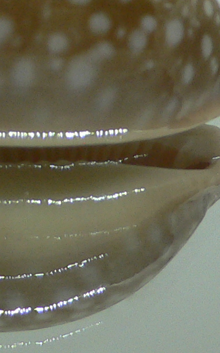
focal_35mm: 122
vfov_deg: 16.9
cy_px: 58
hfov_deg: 10.7
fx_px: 1171
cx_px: 20
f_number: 2.8
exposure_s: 1/60
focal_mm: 4.6
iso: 100
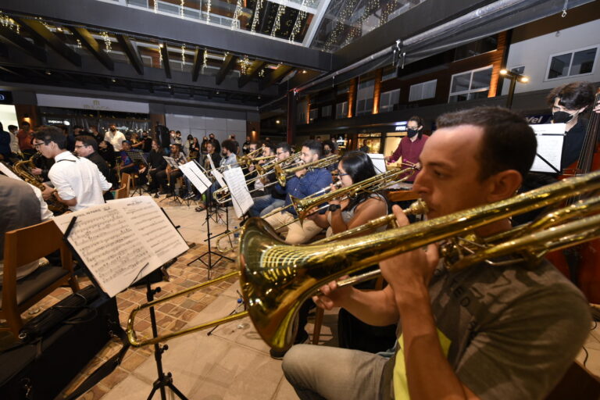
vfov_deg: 81.2
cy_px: 200
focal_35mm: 14
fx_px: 233
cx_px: 300
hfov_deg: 104.3
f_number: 4.5
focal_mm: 14
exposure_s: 1/40
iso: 1600
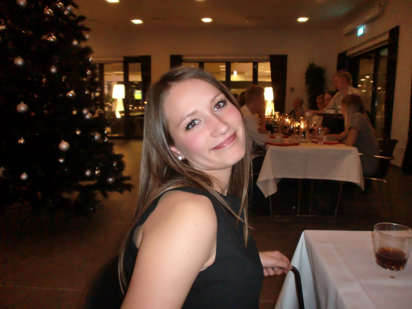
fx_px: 309
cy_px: 154
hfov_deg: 67.3
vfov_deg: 53.1
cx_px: 206
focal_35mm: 26
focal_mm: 4.65
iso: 400
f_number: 2.6
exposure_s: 1/25
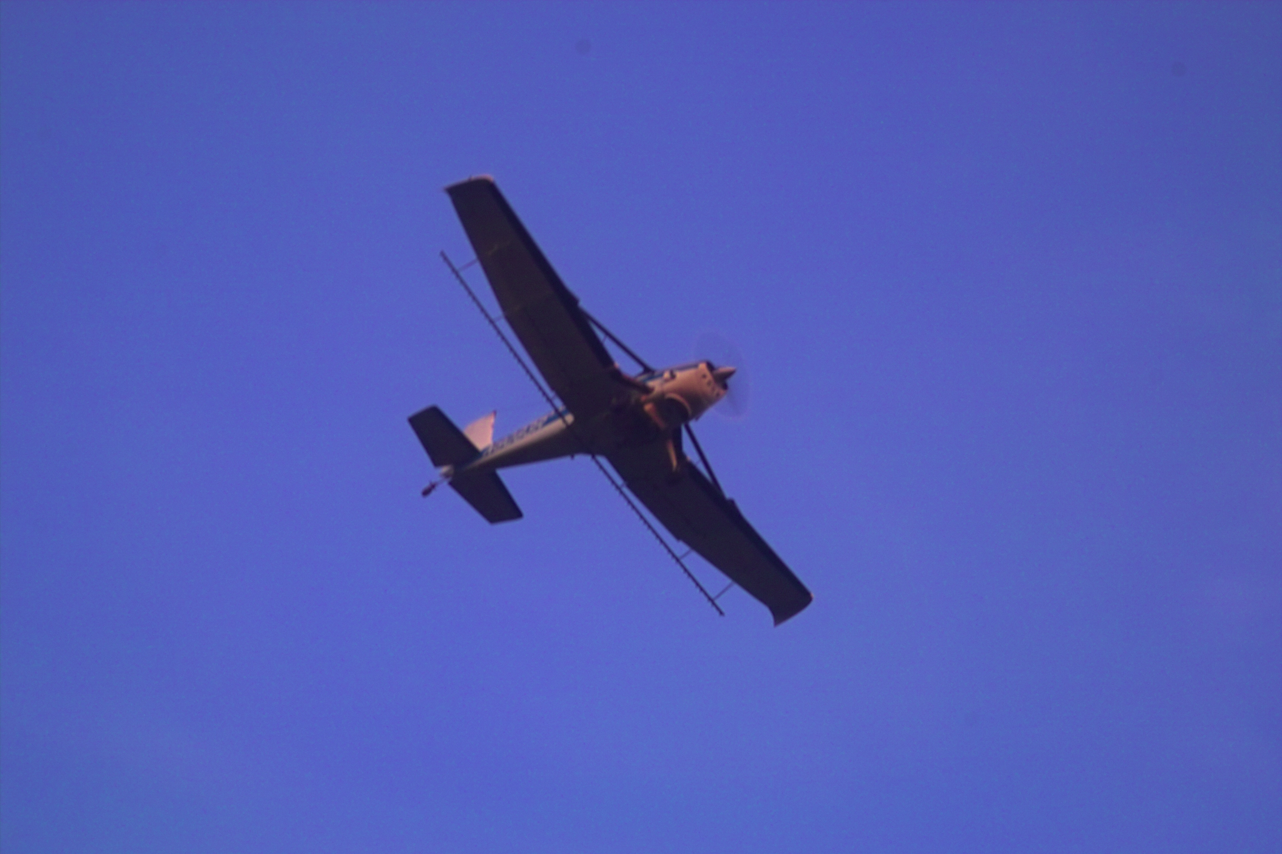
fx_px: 6374
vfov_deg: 7.7
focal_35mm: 179
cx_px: 641
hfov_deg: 11.5
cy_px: 427
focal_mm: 105
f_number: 3.5
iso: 100
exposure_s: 1/125
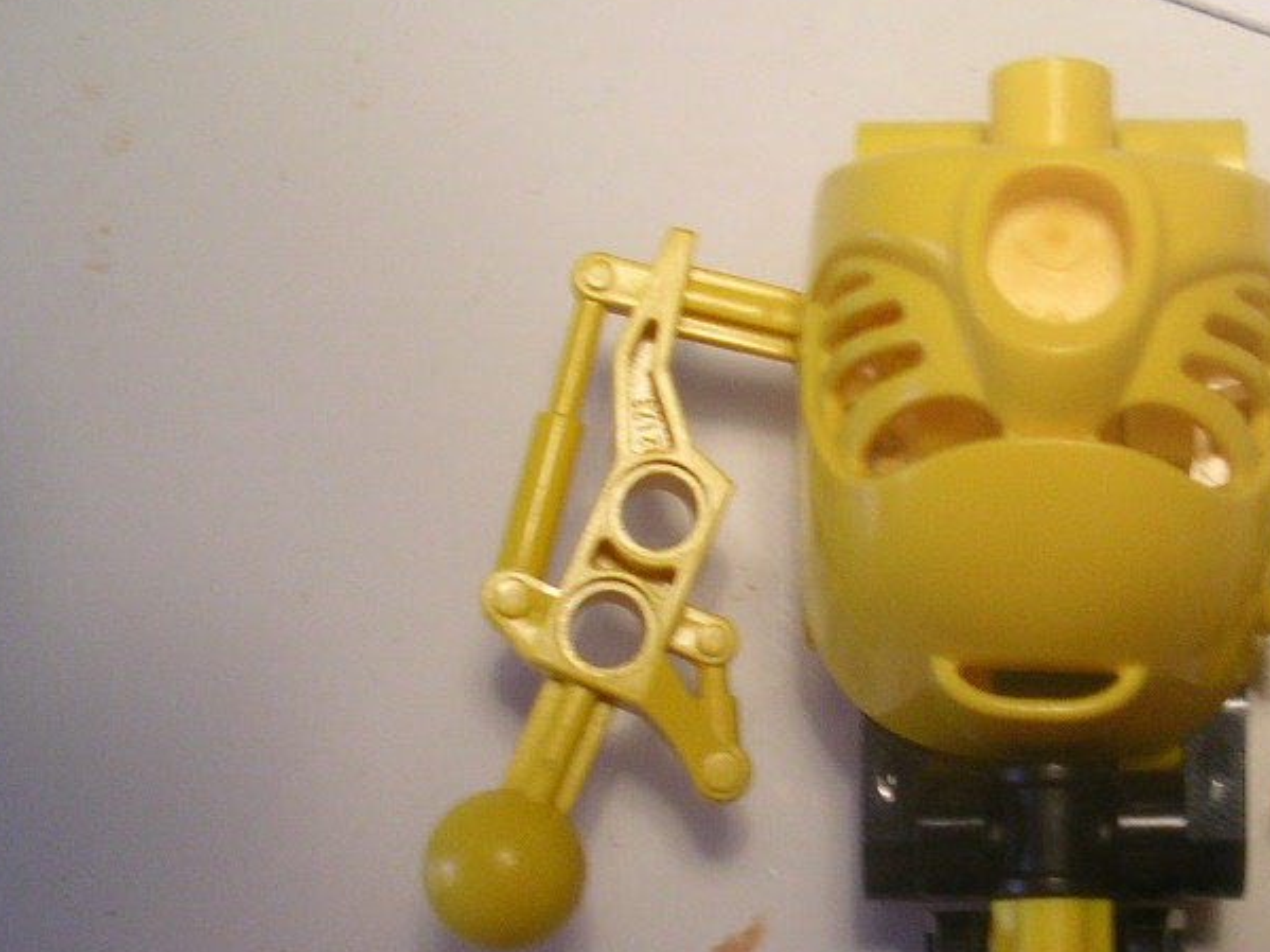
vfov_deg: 22.5
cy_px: 647
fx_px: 2384
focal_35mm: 65
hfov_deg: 29.1
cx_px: 1024
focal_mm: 5.8
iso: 50
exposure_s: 1/40.4
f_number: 2.8
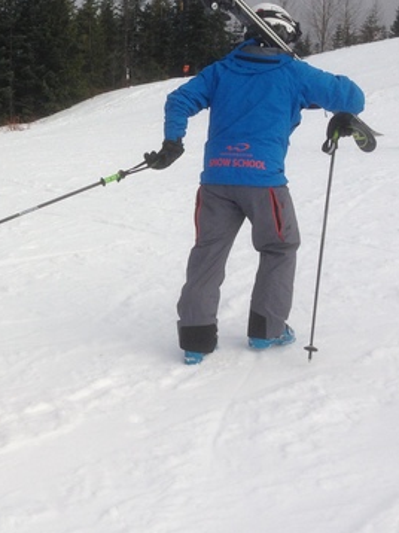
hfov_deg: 23.9
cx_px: 16
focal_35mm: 59
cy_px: 280
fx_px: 908
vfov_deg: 32.7
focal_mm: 4.13
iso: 50
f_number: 2.4
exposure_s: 1/1869
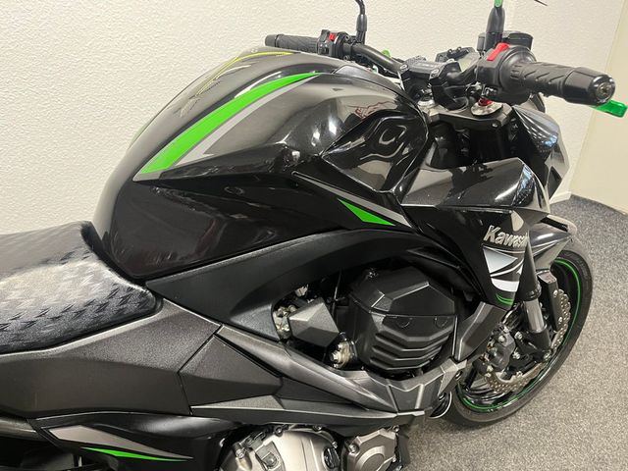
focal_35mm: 26
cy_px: 236
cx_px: 314
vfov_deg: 53.1
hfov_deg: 67.3
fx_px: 472
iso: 400
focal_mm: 5.1
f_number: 1.6
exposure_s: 1/50
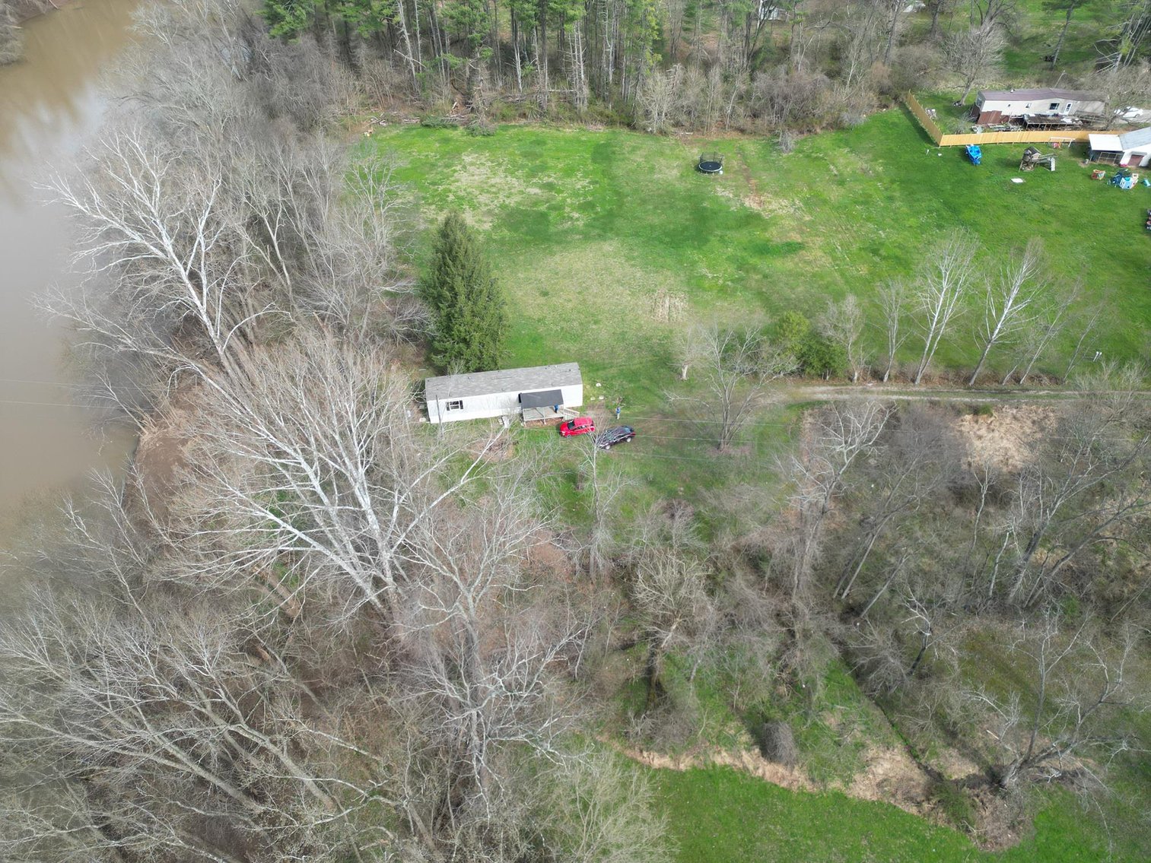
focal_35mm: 24
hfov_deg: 71.6
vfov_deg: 56.8
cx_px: 576
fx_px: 798
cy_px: 432
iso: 110
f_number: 1.7
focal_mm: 6.72
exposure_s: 1/800
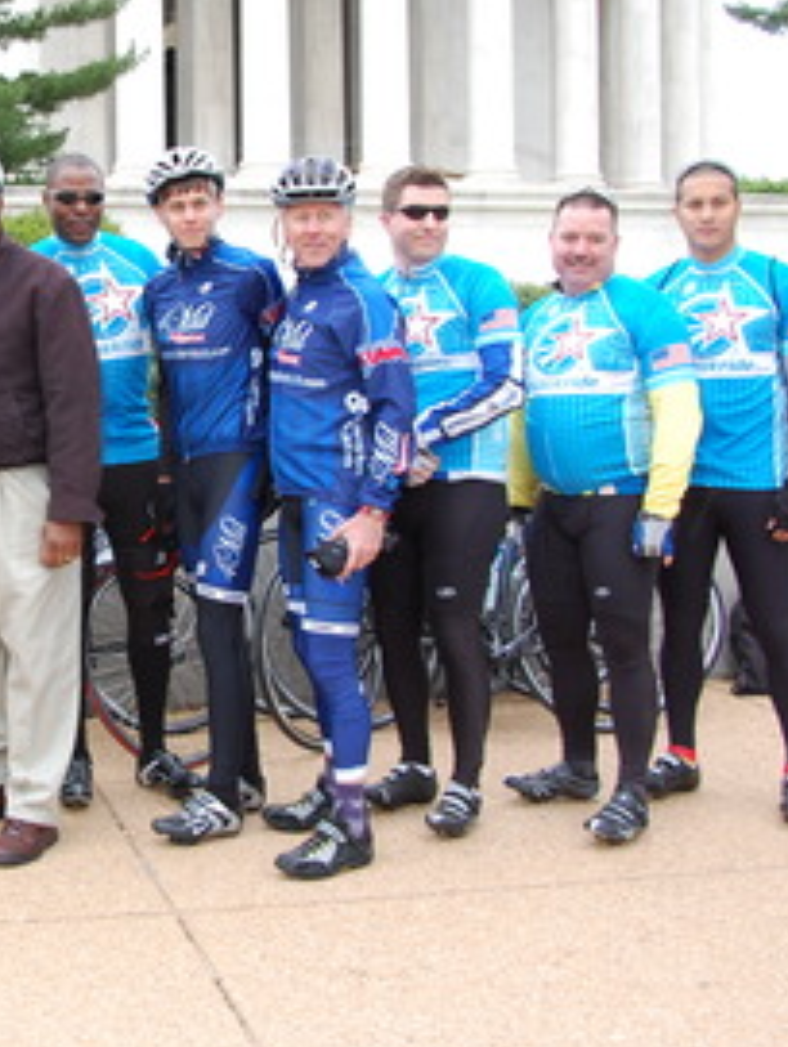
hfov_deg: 26.2
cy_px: 444
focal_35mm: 53
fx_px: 1605
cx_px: 6
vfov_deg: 36.1
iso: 200
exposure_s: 1/125
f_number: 5.6
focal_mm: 20
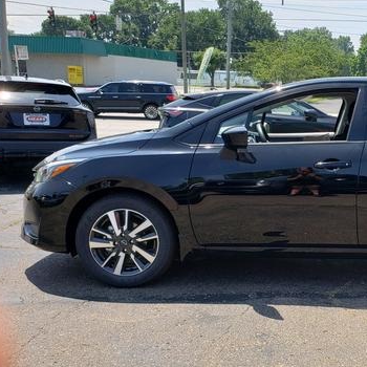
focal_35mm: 42
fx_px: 504
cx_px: 321
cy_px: 184
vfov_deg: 40.0
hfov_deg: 37.7
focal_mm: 4.3
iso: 50
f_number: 2.4
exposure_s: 1/1030
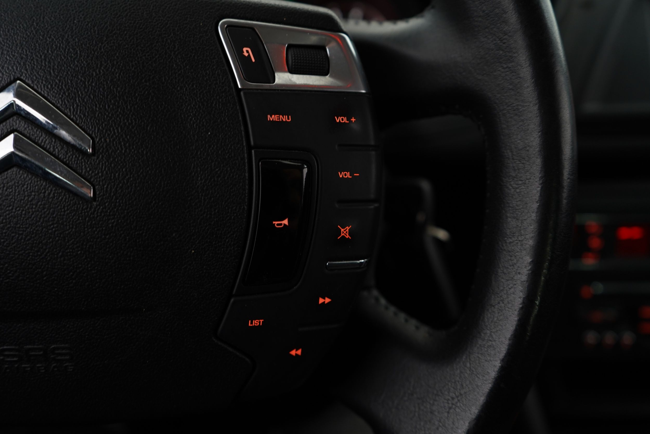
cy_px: 217
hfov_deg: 61.9
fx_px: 542
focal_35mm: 30
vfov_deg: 43.6
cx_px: 325
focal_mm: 30
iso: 800
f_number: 4
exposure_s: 1/10
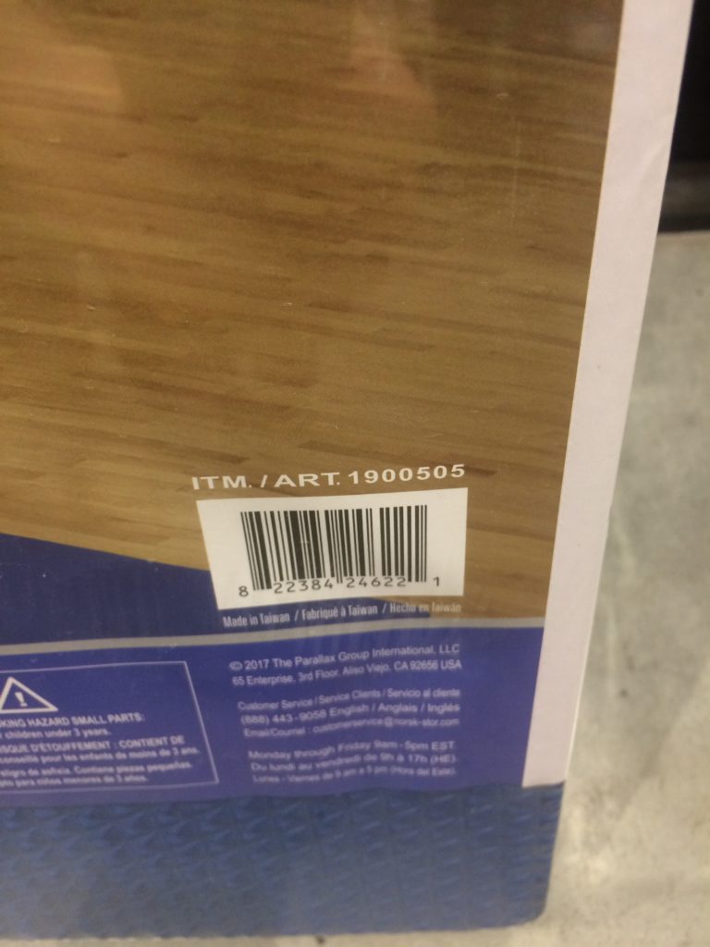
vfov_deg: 61.7
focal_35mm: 29
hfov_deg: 48.2
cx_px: 355
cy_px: 474
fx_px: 793
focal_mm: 4.15
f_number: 2.2
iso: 100
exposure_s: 1/30
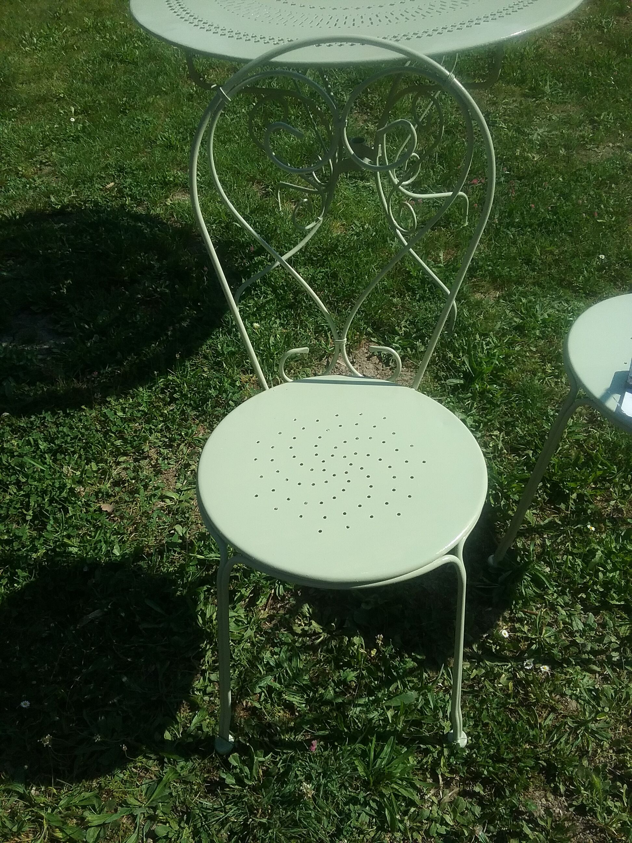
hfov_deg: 45.4
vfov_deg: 58.4
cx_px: 316
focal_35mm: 31
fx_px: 755
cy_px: 422
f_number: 2.2
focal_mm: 3.3
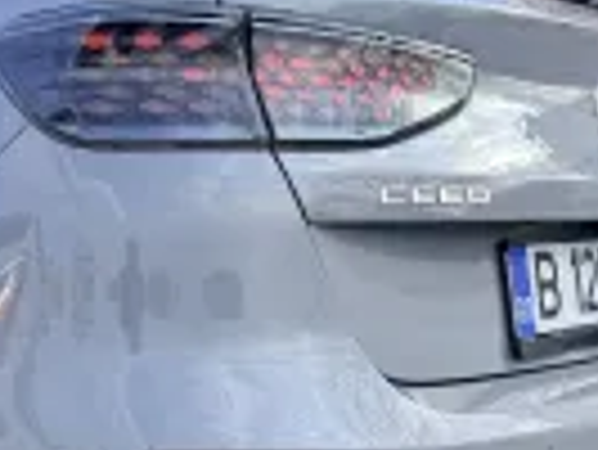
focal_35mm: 65
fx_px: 1124
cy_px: 351
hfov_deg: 27.9
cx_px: -13
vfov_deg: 22.4
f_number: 1.78
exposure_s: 1/1361
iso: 80
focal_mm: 6.76
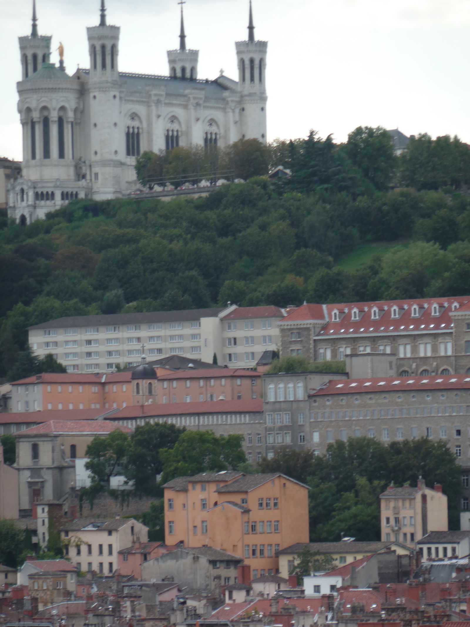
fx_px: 4381
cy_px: 314
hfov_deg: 6.1
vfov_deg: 8.2
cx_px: 235
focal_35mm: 242
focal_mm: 39.7
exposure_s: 1/250
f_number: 4.7
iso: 80
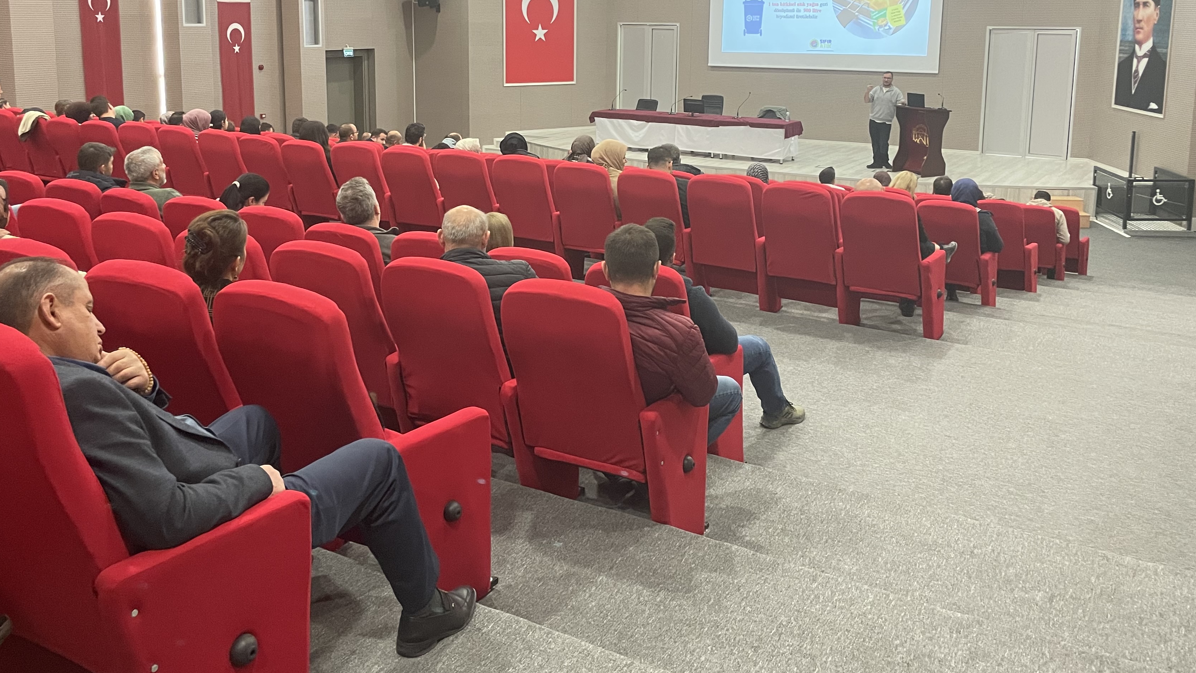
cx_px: 560
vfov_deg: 34.1
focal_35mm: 34
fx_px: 1078
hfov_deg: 58.0
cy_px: 185
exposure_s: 1/50
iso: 400
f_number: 1.6
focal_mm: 4.2
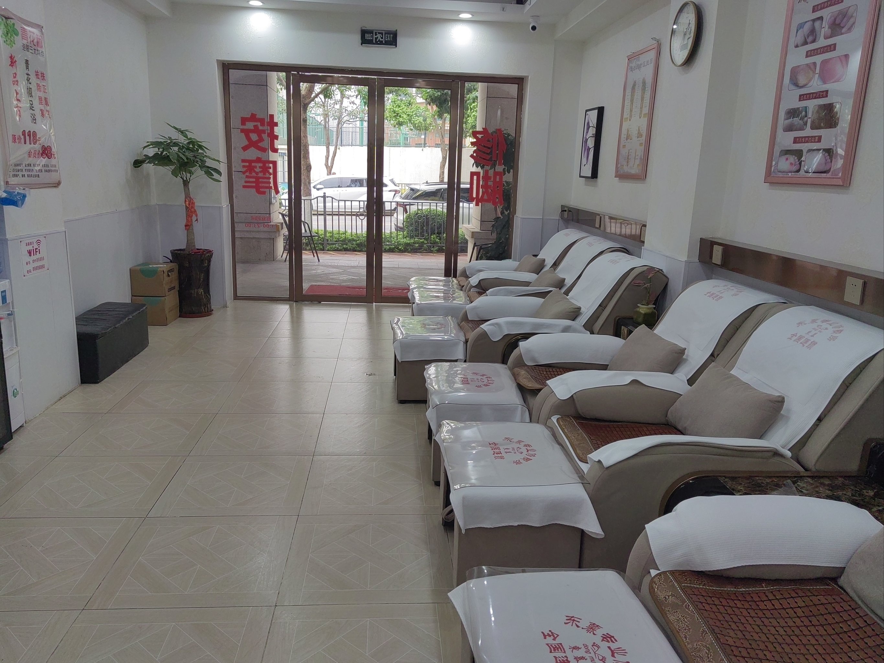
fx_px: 689
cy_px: 332
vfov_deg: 51.4
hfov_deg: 65.3
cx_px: 442
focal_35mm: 27
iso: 50
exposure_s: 1/100
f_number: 1.9
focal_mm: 5.52
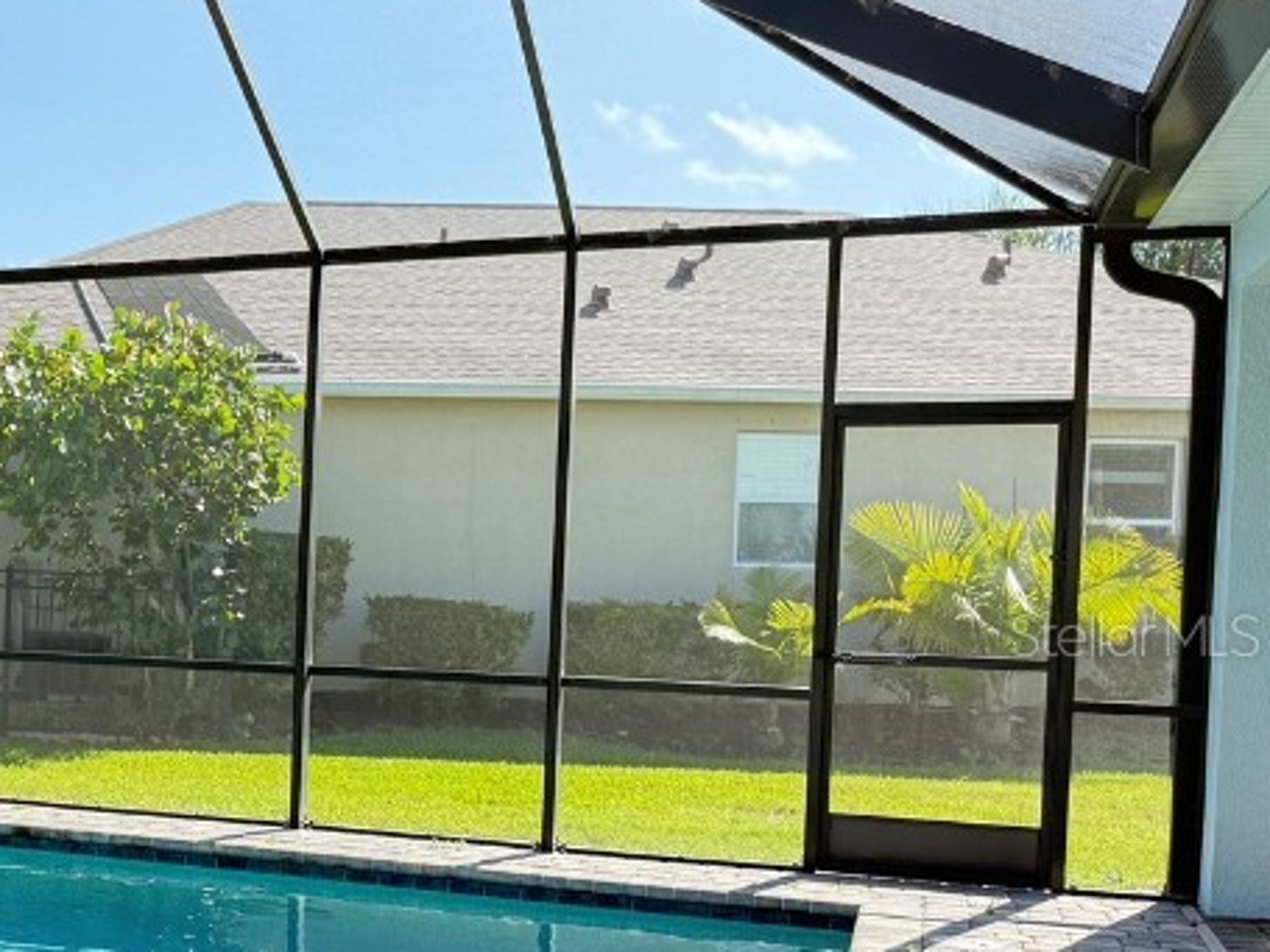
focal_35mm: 54
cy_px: 634
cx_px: -156
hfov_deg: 31.2
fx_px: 1981
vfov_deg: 26.9
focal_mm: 6.76
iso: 100
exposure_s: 1/580
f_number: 1.78
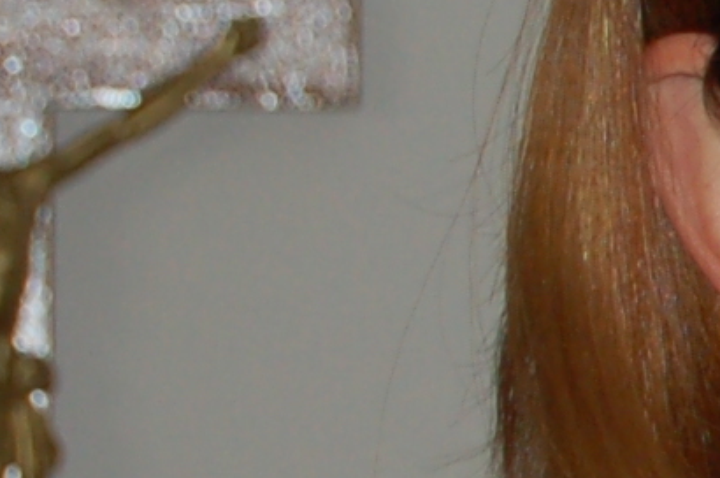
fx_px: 12094
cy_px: 234
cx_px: 2509
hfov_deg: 3.3
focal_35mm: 606
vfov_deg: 2.3
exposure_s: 1/60
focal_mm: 55
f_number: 5.6
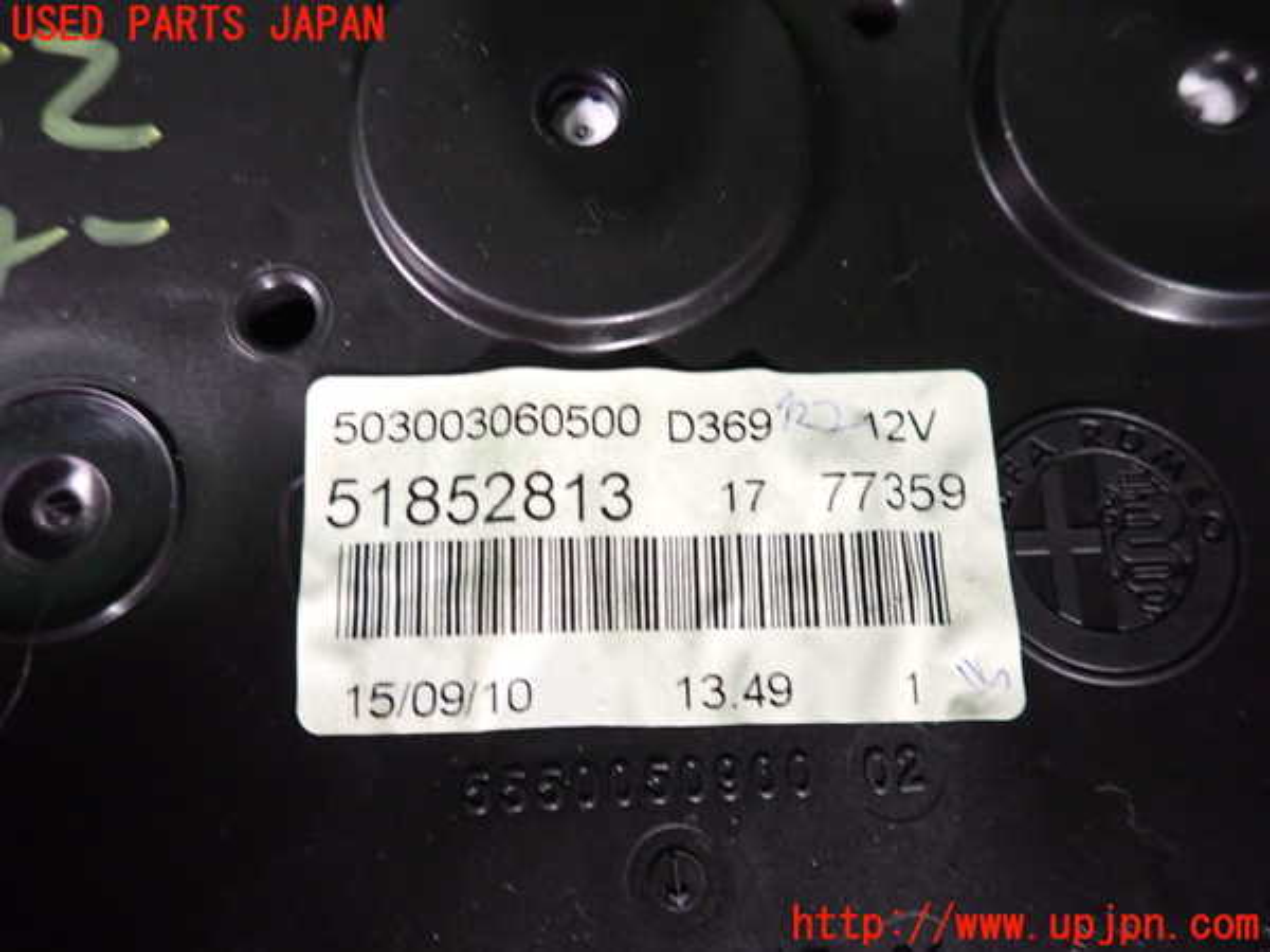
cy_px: 476
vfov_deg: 54.9
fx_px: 917
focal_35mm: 25
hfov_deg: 69.4
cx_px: 635
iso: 800
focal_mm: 4.5
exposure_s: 1/30
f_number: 2
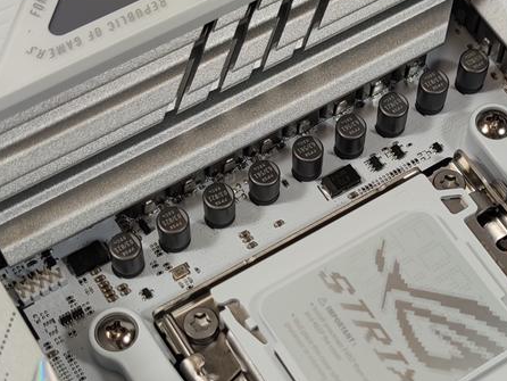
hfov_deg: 23.1
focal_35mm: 84
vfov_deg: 17.6
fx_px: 1231
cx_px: 375
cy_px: 241
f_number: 1.85
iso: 50
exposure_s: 1/113
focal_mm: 6.78
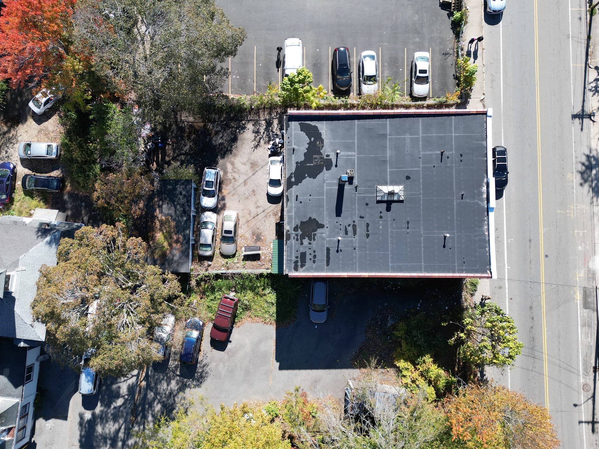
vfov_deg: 51.3
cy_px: 210
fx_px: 467
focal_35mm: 27
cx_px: 288
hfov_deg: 65.3
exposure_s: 1/1250
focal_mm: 6.72
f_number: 1.7
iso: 130
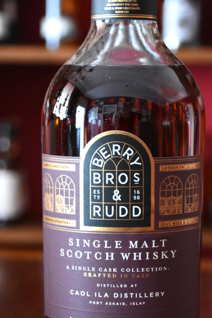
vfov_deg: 17.8
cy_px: 207
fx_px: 1015
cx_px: 104
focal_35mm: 115
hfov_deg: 11.9
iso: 3200
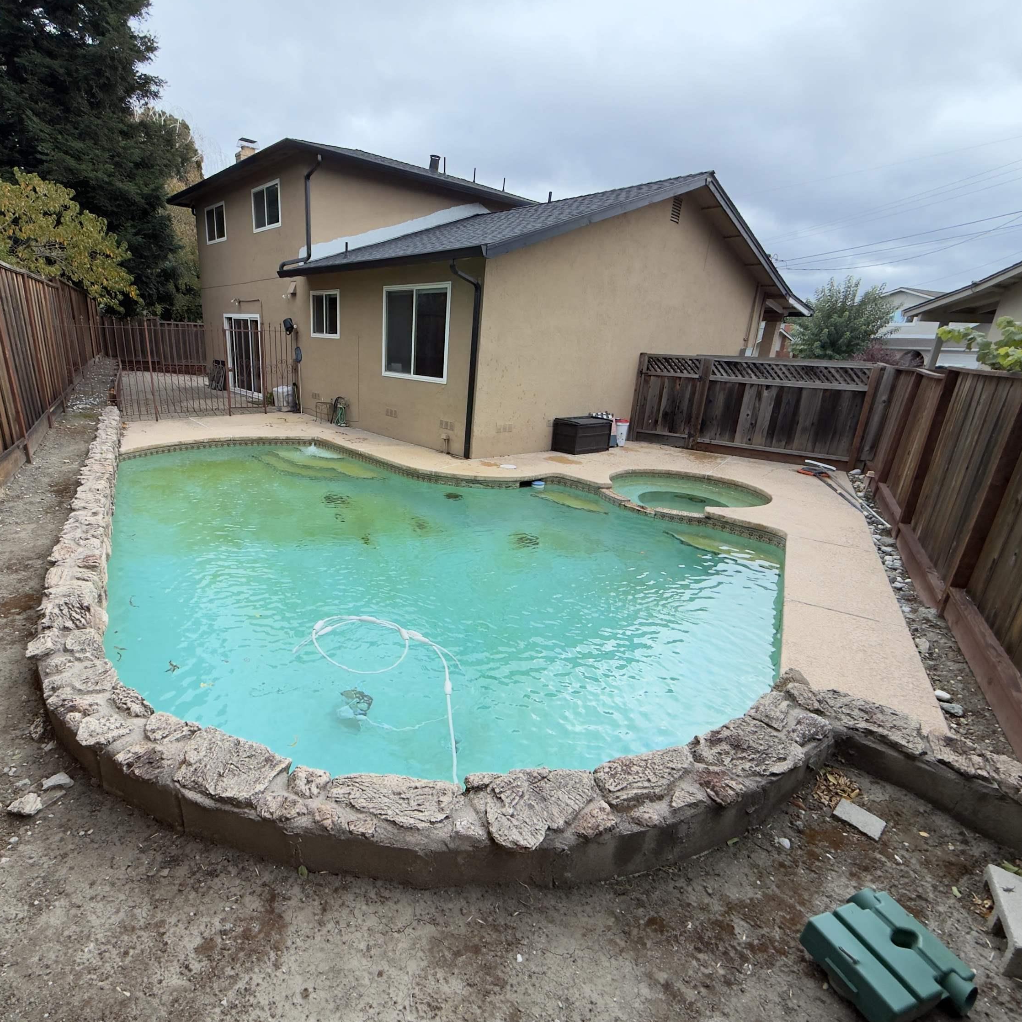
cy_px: 522
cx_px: 429
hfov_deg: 83.3
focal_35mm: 17
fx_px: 568
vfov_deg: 84.0
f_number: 2.2
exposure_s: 1/439
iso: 64
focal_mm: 2.22
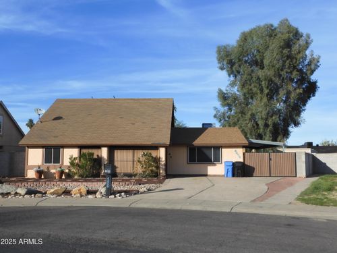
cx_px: 168
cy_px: 126
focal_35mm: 35
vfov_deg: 40.7
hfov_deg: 52.6
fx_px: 341
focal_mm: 6.2
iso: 100
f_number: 5
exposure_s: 1/500
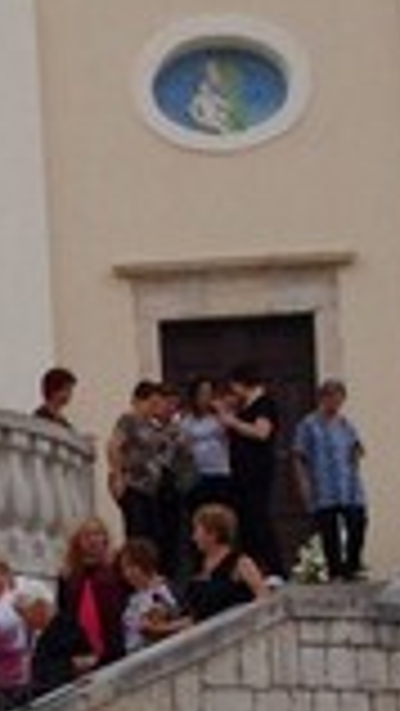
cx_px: -351
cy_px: 549
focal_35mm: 134
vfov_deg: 15.9
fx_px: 2524
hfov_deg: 8.7
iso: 2500
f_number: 6.3
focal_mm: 18
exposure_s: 1/160
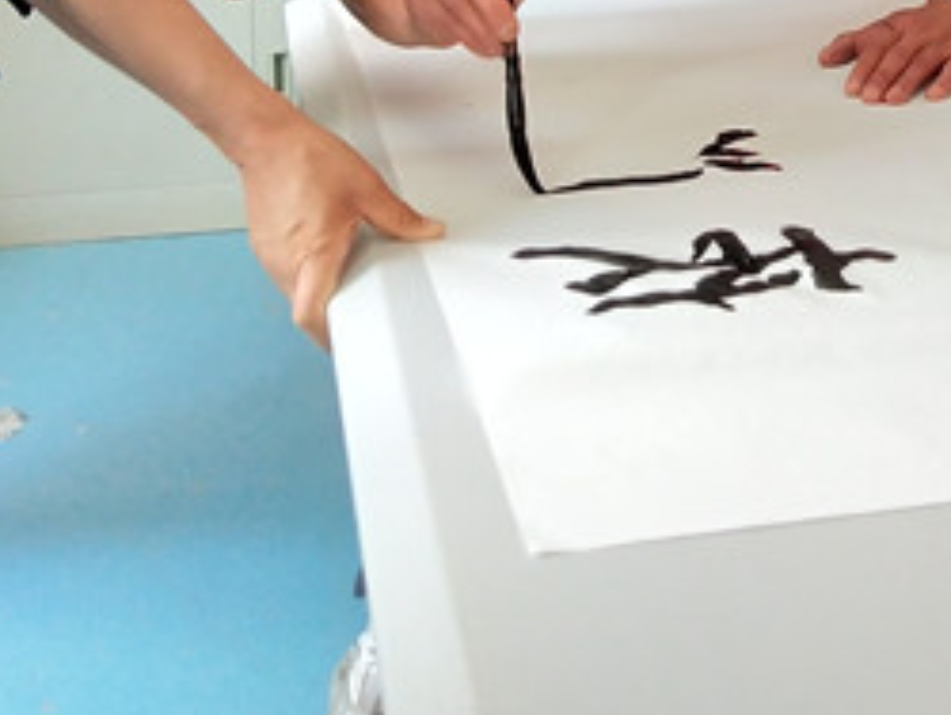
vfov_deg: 16.4
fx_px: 2310
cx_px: 765
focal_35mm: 84
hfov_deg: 22.9
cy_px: -268
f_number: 1.8
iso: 237
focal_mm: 3.95
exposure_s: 1/100
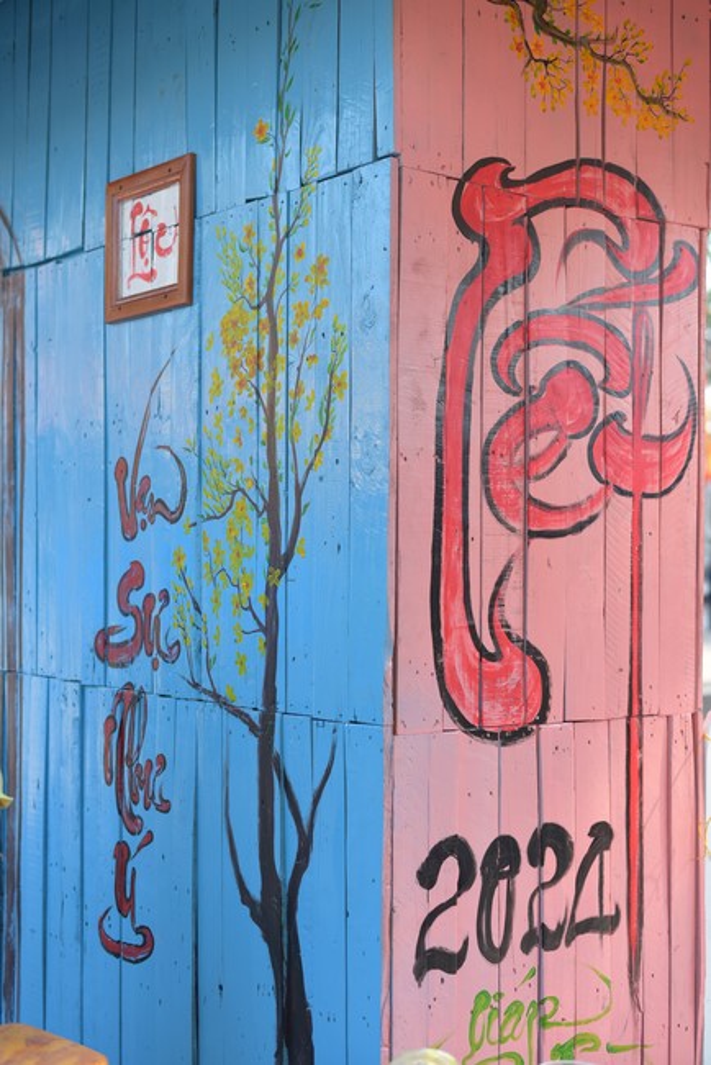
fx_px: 1480
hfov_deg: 27.0
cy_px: 532
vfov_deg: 39.6
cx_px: 356
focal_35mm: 50
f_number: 2.2
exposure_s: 1/320
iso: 100
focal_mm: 50
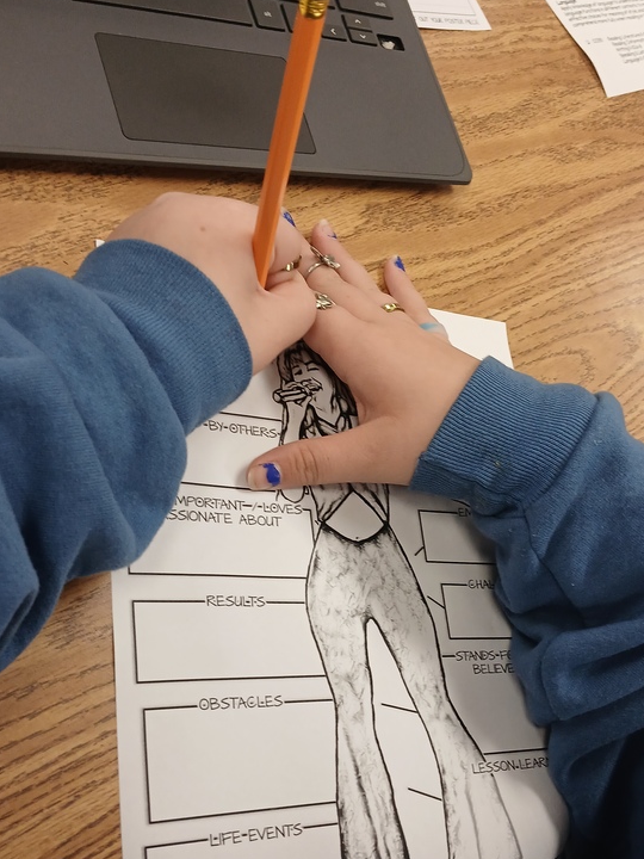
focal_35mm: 37
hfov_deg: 38.7
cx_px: 339
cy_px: 509
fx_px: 918
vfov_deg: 49.9
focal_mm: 3.98
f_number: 1.8
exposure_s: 1/60
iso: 125
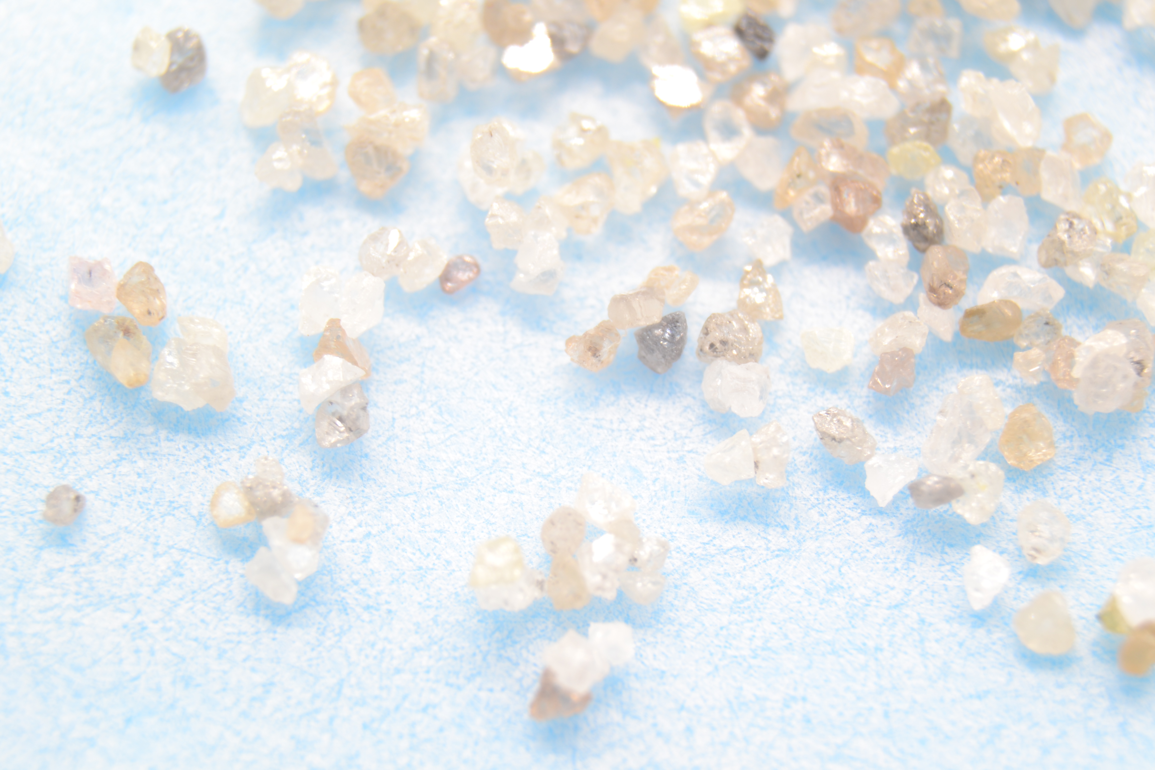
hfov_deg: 24.6
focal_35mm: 82
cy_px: 385
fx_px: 2647
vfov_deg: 16.6
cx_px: 578
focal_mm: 55
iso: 100
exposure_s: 3
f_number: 16
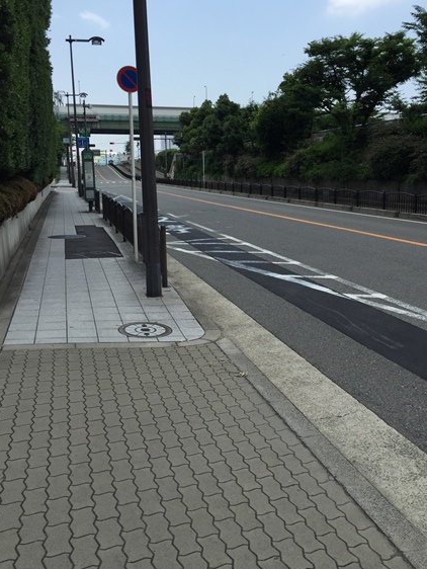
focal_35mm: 33
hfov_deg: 42.9
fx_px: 542
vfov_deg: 55.3
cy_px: 259
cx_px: 240
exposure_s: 1/2083
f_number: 2.2
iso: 32
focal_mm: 4.15
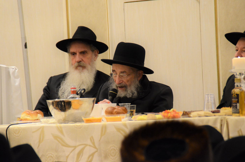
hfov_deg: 6.9
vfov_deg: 4.6
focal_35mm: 300
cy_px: 81
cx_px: 122
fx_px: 2037
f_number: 8
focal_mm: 200
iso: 3200
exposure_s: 1/60
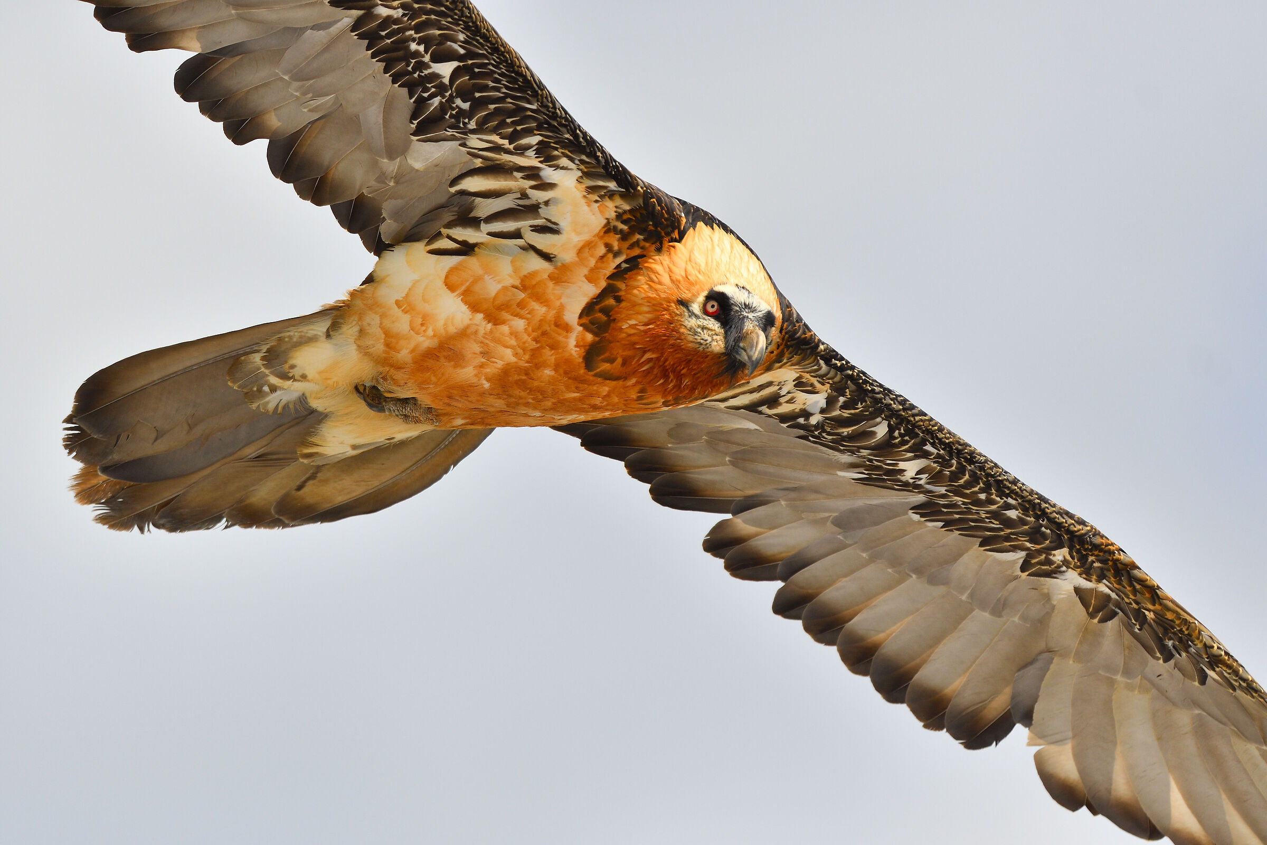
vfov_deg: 1.8
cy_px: 422
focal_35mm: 750
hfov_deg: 2.7
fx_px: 26394
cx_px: 634
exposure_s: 1/5000
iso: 200
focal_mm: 500
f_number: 4
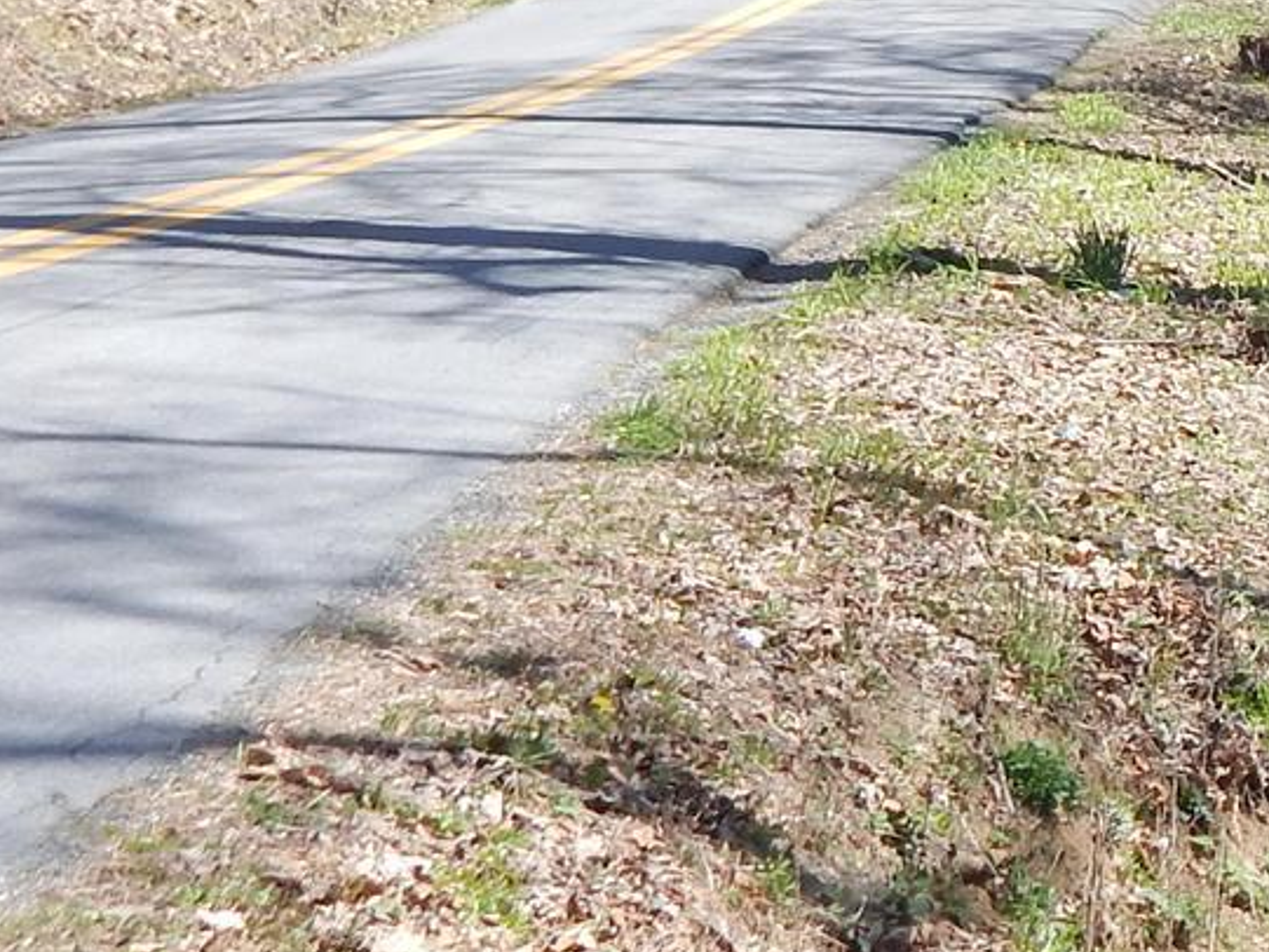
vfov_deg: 13.8
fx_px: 3887
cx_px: 2006
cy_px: 26
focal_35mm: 106
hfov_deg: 16.6
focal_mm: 5.1
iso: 125
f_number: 3.2
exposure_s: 1/640
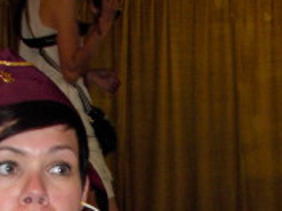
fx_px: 953
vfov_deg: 12.3
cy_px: 269
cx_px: 173
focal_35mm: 117
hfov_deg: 16.8
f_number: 2.8
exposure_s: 1/51
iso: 200
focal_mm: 6.6
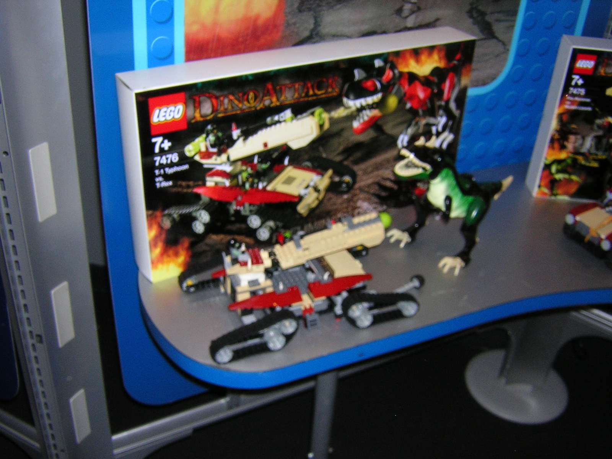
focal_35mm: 36
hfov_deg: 51.4
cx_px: 306
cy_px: 230
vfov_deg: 39.7
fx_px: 636
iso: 214
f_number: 5.2
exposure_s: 1/60.1
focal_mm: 4.7
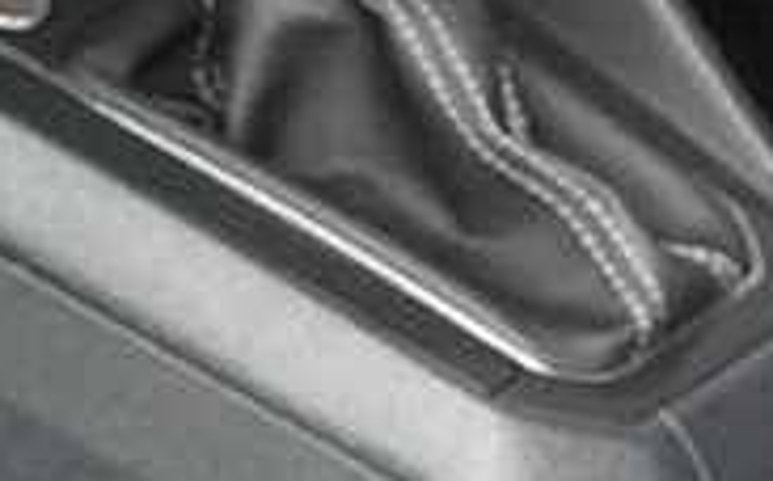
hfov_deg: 7.8
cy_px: -833
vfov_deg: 4.9
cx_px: -727
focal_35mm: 257
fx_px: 5409
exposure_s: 1/160
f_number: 4
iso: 1600
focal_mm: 30
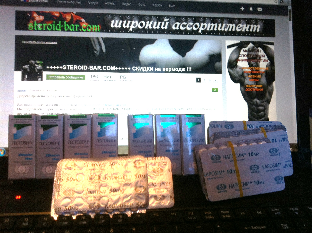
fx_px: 315
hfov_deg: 52.7
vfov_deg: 40.6
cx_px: 156
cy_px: 116
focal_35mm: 35
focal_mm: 3.85
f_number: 2.8
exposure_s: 1/15
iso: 100
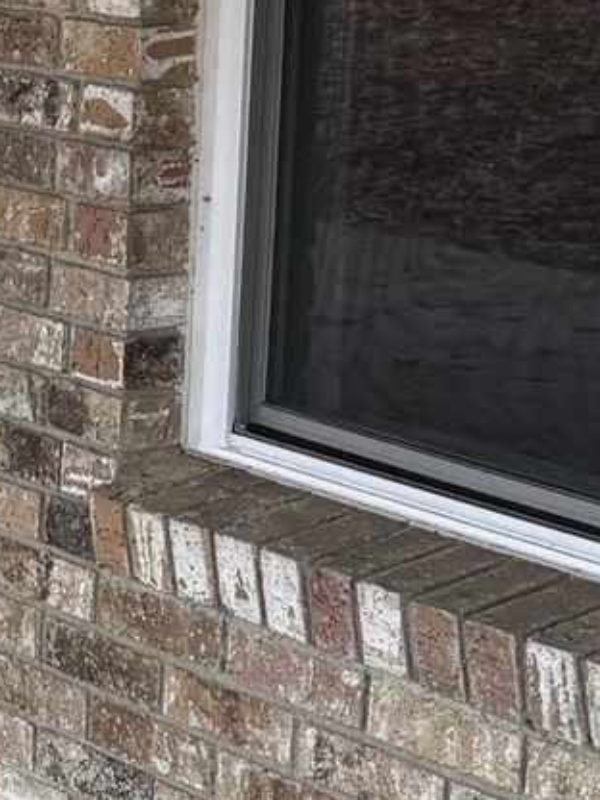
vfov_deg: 13.7
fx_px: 3328
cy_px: 300
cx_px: -1012
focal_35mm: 144
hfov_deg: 8.9
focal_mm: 5.96
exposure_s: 1/121
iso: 40
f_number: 1.6
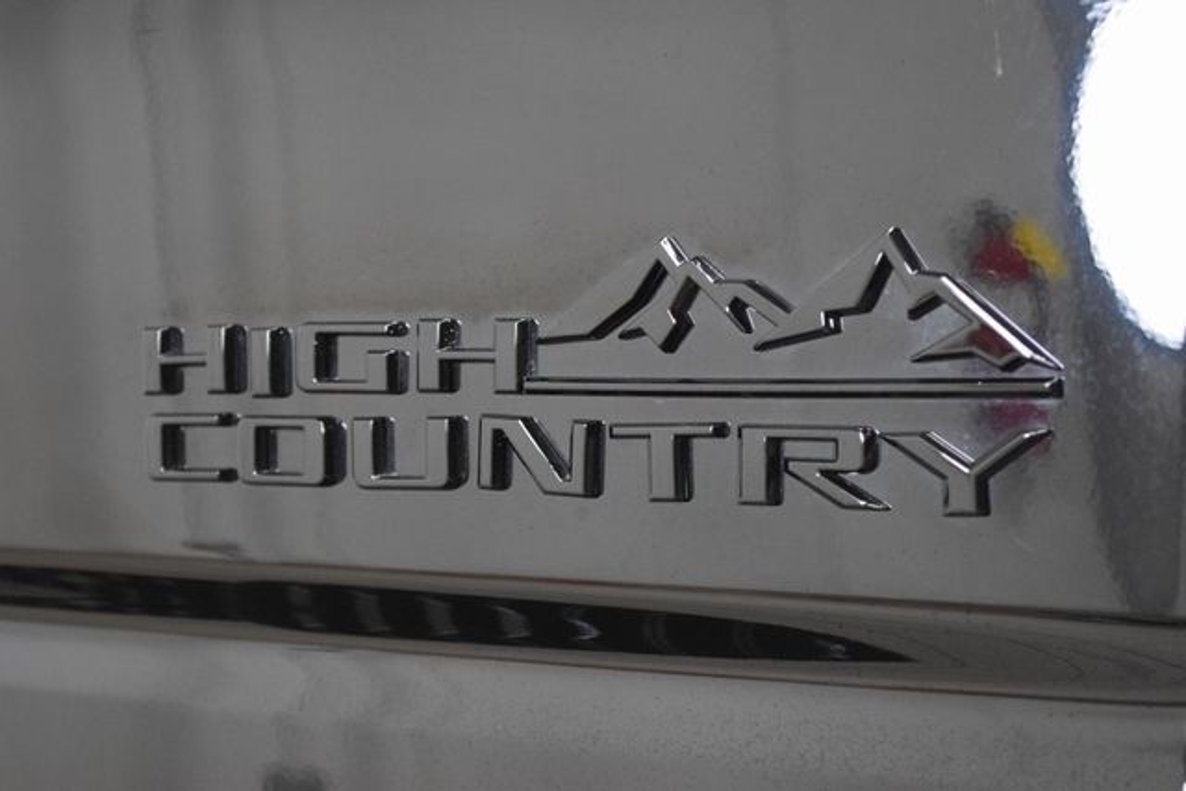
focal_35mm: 68
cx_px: 593
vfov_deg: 20.2
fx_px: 2224
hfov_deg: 29.9
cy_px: 396
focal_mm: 45
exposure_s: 1/25
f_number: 5.3
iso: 3200
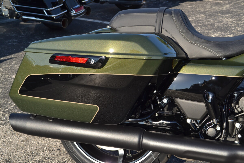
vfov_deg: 23.8
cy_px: 82
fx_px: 386
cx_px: 122
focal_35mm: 57
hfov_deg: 35.1
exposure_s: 1/200
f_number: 8
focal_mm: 38
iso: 100
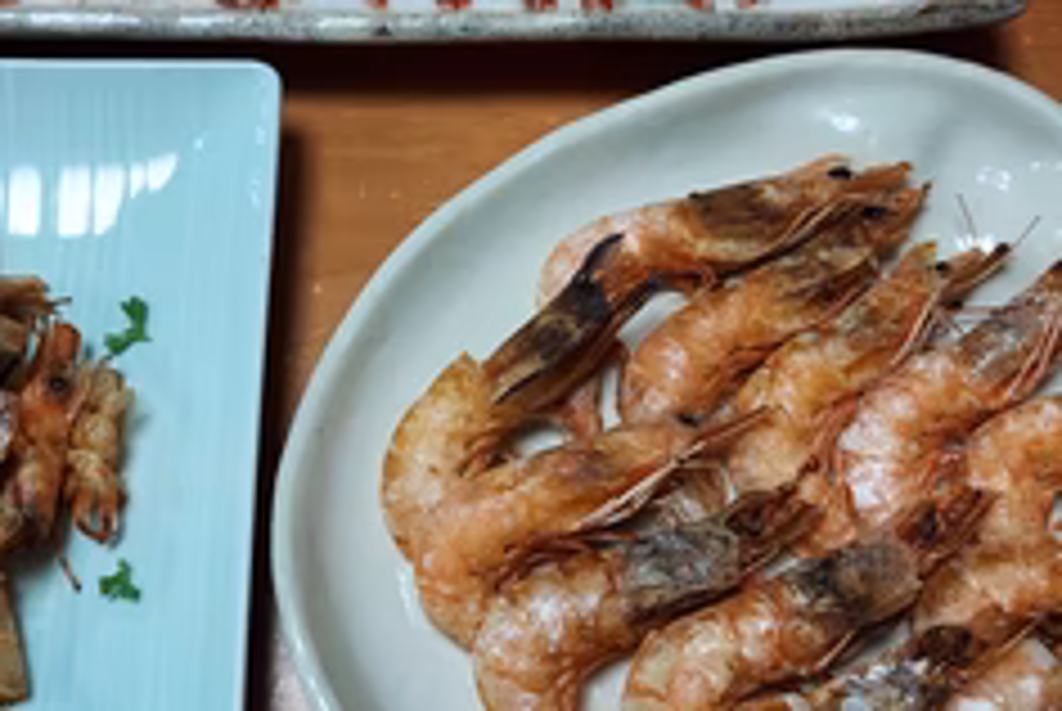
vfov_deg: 30.5
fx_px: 1300
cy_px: 297
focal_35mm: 44
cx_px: 432
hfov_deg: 44.2
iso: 200
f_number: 2
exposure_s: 1/60
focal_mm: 4.6
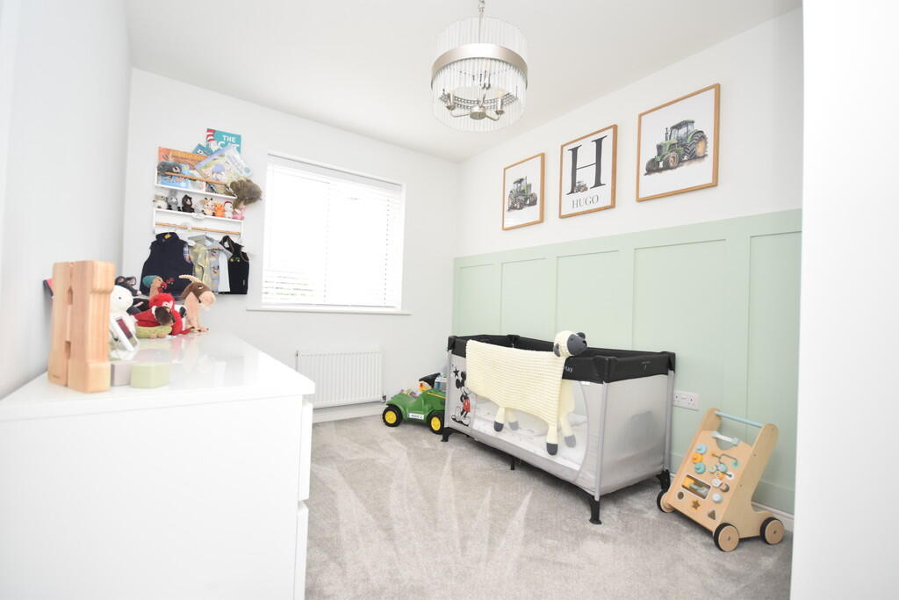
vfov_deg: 77.3
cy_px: 300
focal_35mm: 15
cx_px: 450
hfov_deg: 100.4
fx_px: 375
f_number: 4.5
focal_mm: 10
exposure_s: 1/160
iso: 800
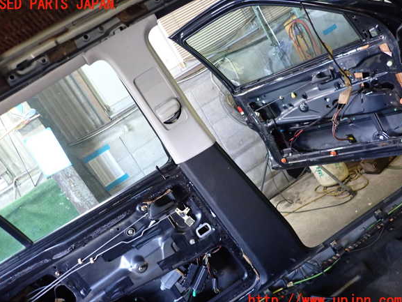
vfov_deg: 53.1
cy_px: 153
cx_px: 196
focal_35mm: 26
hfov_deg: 67.3
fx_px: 302
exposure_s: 1/30
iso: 400
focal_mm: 4.5
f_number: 2
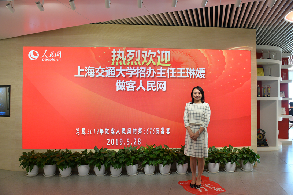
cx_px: 146
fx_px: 195
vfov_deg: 53.2
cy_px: 98
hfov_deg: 73.7
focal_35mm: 24
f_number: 5.6
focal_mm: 24
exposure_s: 1/125
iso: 1250
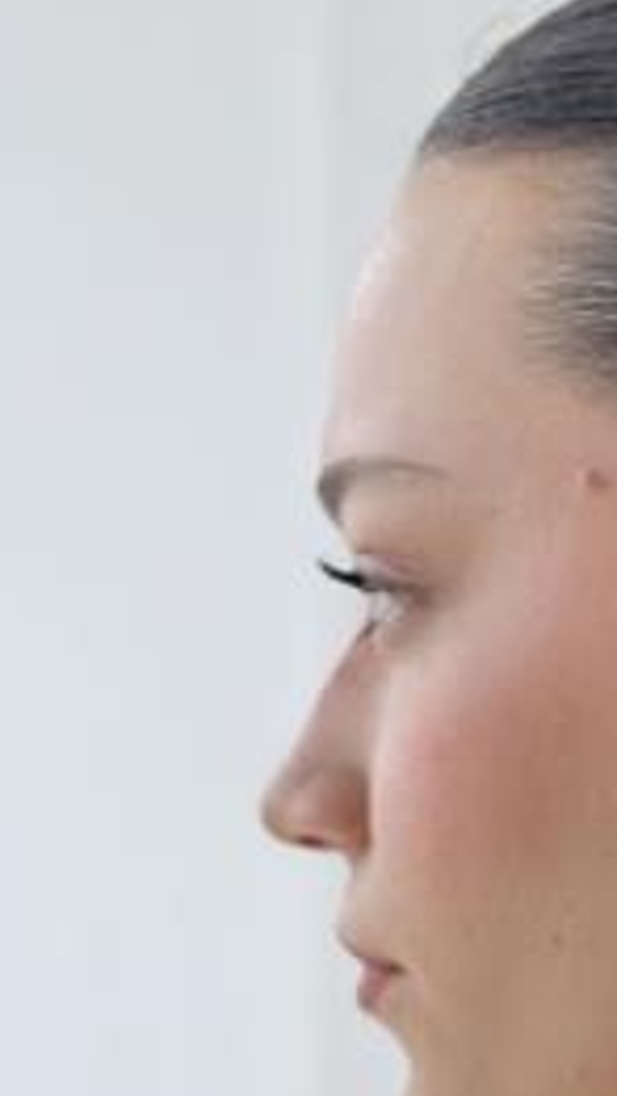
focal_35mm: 107
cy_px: 666
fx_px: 3109
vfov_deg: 20.0
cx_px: 793
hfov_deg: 11.1
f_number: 1.78
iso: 64
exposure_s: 1/172
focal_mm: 6.76
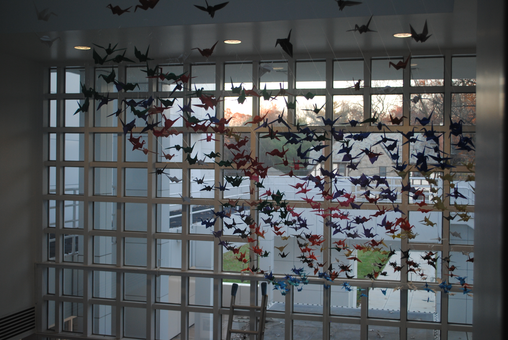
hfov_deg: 43.6
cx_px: 254
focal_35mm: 45
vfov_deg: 29.9
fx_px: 636
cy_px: 170
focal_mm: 30
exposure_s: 1/30
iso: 200
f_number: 4.5
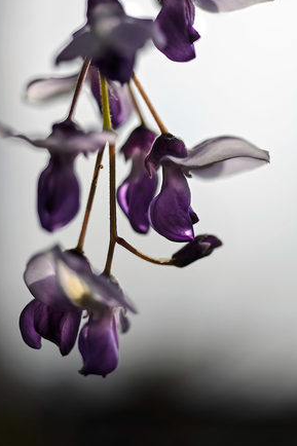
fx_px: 941
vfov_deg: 26.7
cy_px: 216
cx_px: 176
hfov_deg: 17.9
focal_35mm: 76
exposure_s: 1/2500
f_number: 2.8
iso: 100
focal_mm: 55
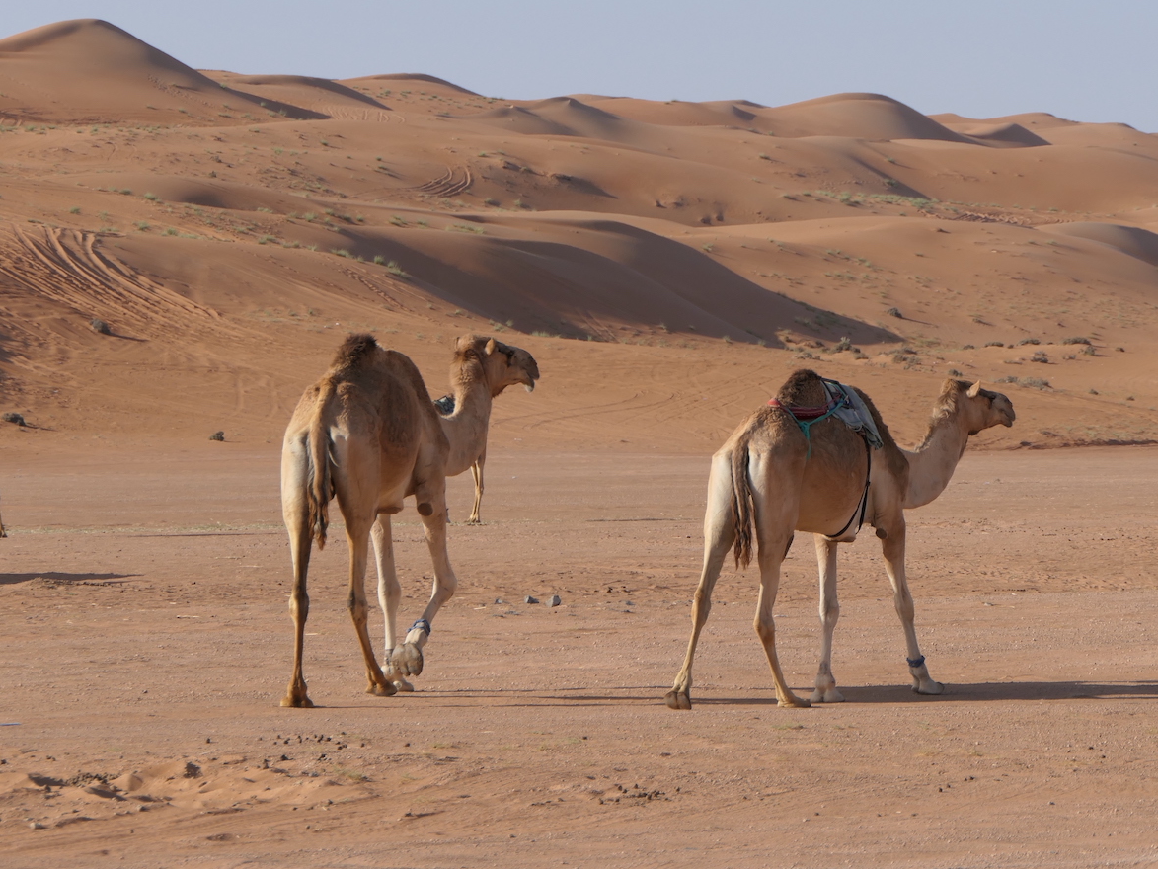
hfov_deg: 8.9
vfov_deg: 6.7
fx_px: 7461
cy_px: 401
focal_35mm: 223
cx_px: 733
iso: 125
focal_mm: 65.6
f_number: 4.3
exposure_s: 1/1300
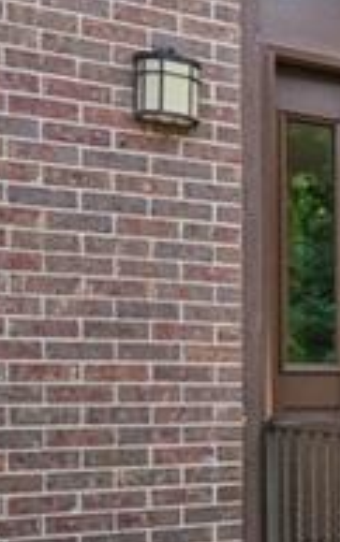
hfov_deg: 12.6
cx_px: 818
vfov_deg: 25.4
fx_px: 1198
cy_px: 348
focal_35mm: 81
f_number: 5
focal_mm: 15
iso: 400
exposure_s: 1/100
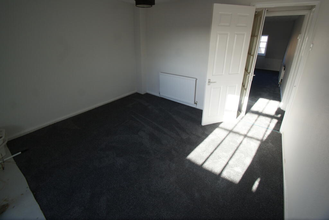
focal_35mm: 15
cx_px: 164
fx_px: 137
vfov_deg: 77.5
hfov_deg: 100.3
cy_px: 110
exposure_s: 1/50
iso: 160
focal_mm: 10
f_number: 6.3
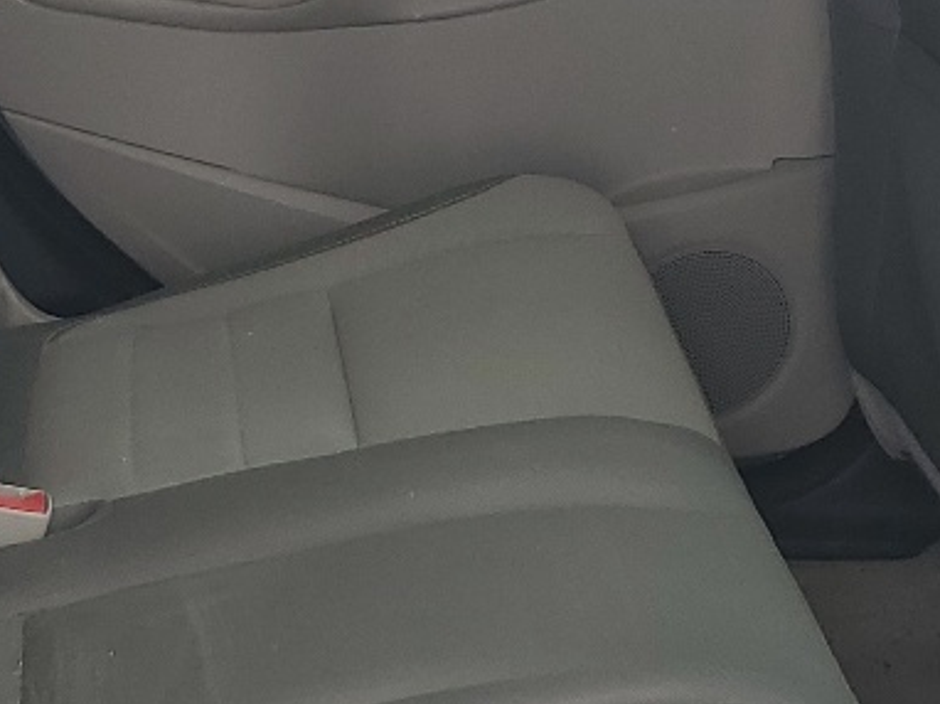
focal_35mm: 109
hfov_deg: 18.0
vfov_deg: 13.6
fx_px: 2958
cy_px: 330
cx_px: 372
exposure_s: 1/256
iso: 50
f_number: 1.5
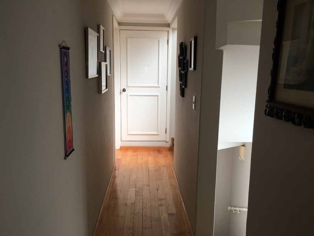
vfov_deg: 48.2
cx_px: 157
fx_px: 263
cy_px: 118
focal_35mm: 29
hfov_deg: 61.6
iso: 32
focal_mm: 4.15
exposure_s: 1/187
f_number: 2.2
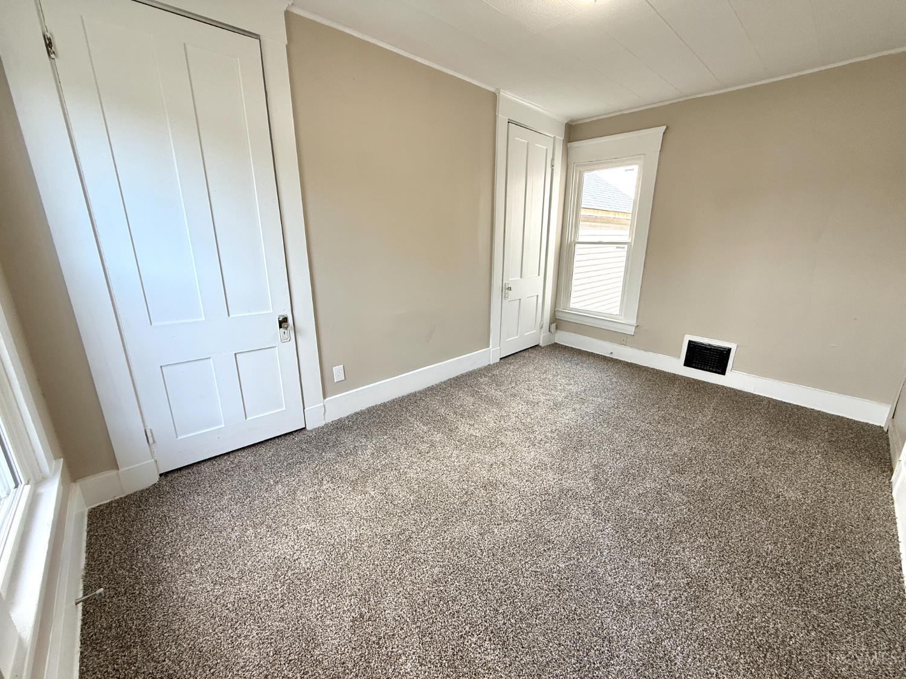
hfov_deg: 102.1
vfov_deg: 85.7
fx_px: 366
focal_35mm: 14
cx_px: 453
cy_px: 340
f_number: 2.2
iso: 100
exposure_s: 1/99
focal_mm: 2.22
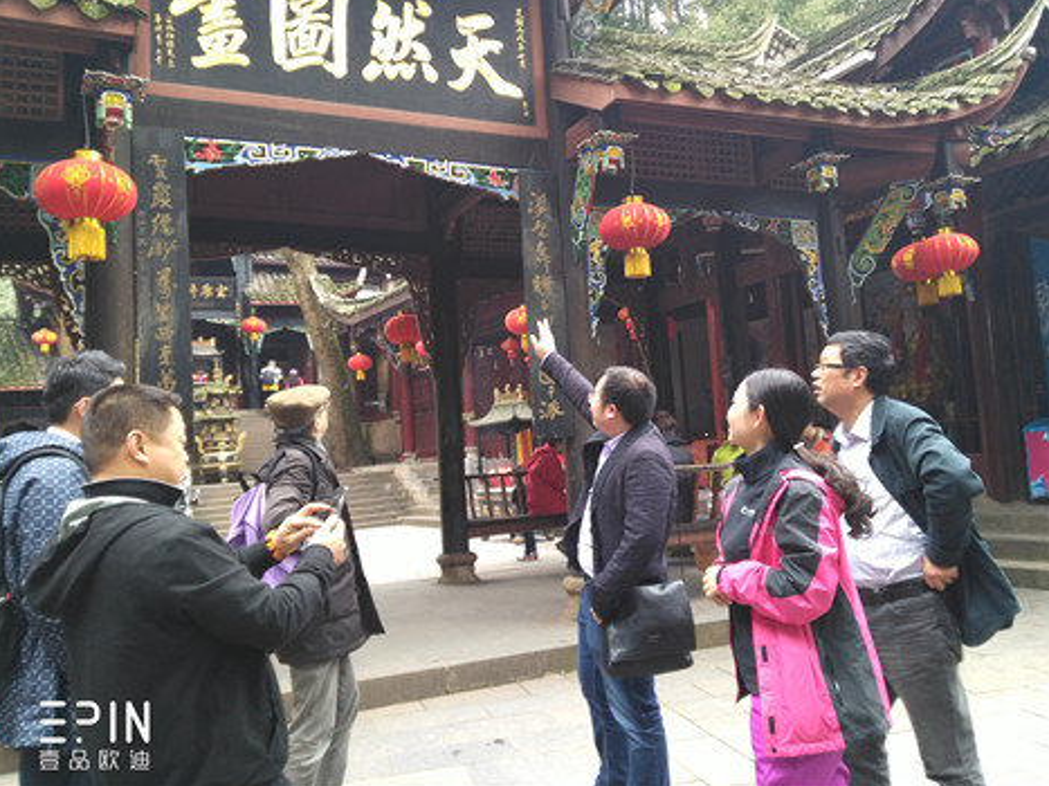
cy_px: 367
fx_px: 909
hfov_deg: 60.0
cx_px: 537
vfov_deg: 46.7
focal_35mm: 30
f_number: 2
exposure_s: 1/30
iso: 137
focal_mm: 2.96
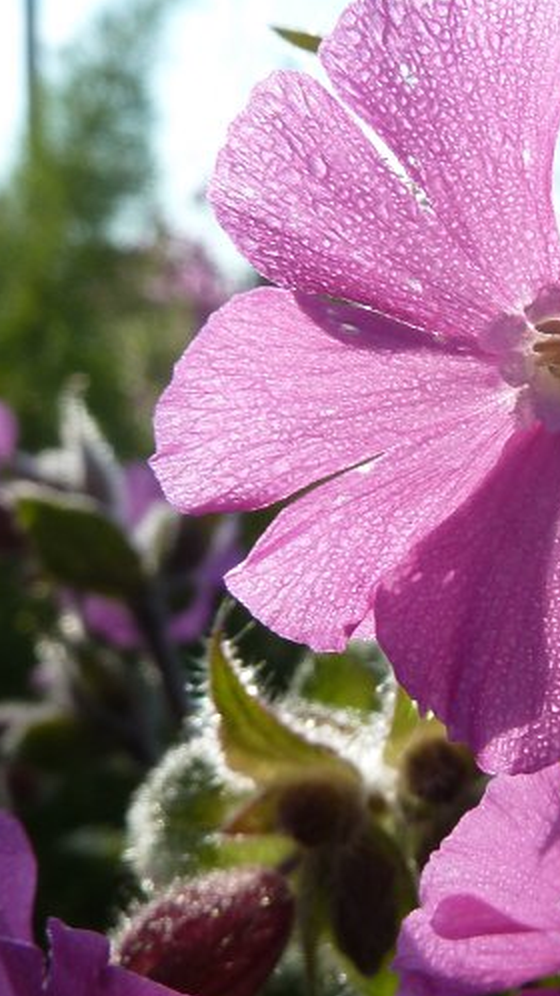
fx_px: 1479
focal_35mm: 56
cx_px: 522
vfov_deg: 37.2
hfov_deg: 20.9
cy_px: 502
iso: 80
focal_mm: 4.1
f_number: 4.5
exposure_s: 1/400
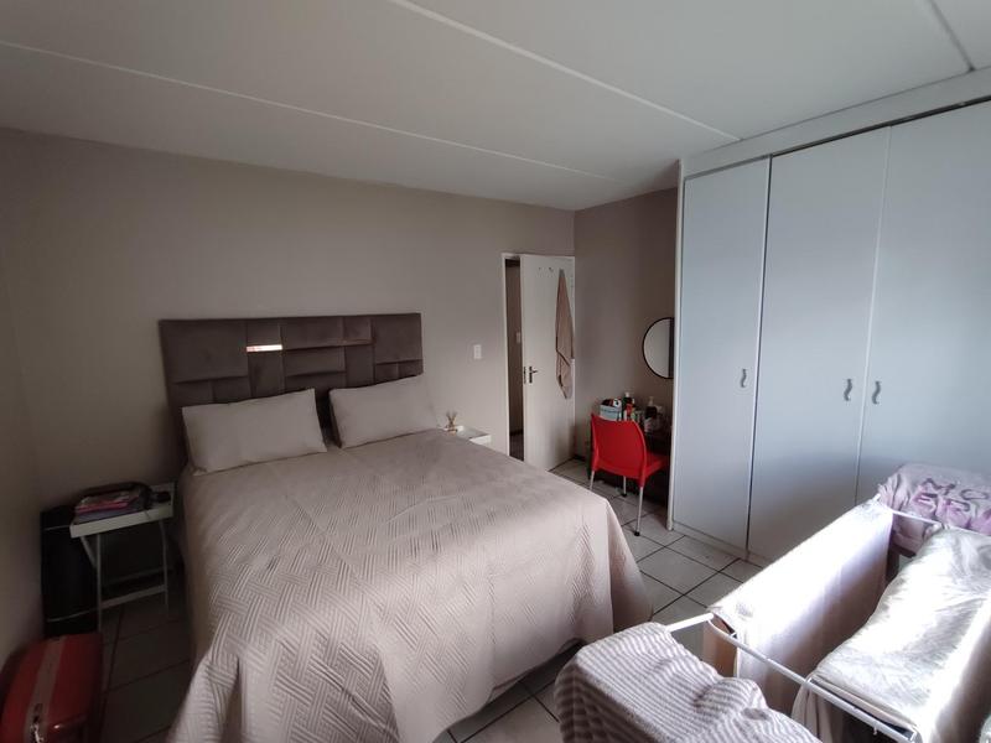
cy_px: 372
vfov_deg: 89.9
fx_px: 372
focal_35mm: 13
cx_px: 496
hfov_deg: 106.2
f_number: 2.2
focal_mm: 1.66
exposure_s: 1/50
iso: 296
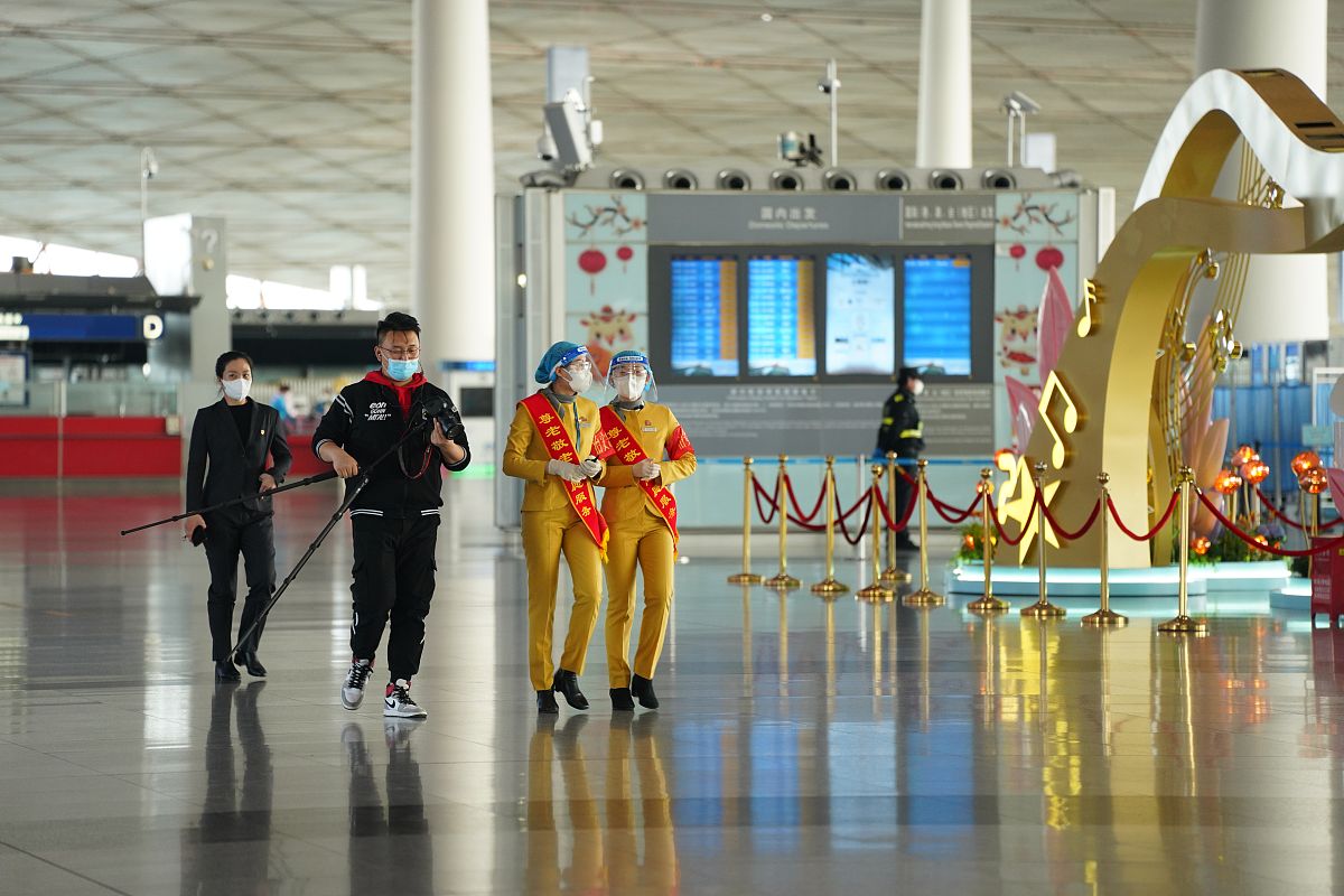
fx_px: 6719
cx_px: 672
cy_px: 448
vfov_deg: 7.6
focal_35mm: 180
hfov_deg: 11.4
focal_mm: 180
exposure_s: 1/160
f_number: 3.2
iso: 1250
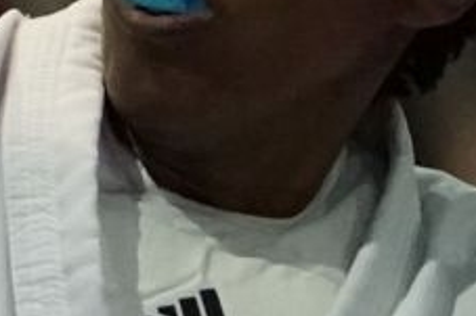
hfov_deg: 1.1
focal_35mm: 1854
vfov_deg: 0.7
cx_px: -1212
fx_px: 24495
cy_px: -17
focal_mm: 156
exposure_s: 1/800
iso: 6400
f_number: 2.8
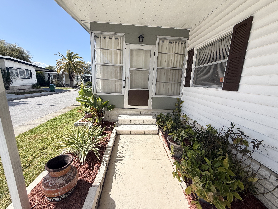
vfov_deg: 85.7
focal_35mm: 14
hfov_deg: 102.1
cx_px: 139
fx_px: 112
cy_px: 104
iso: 50
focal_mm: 2.22
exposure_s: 1/1745
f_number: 2.2
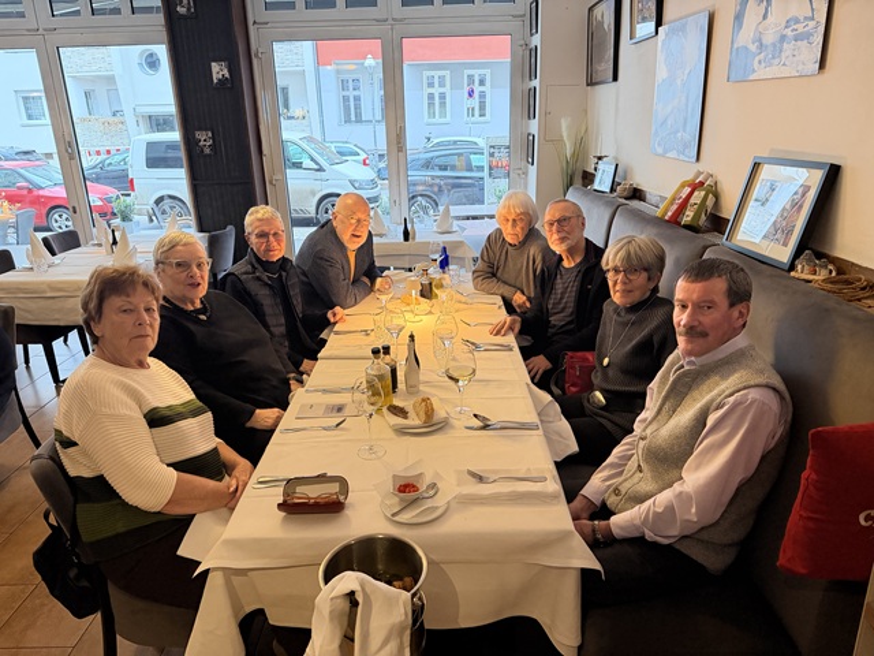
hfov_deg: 71.6
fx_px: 606
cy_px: 328
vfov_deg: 56.8
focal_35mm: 24
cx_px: 437
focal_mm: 6.76
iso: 800
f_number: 1.78
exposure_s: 1/50
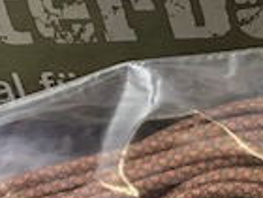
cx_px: 475
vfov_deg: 9.3
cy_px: 53
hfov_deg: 11.4
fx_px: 1216
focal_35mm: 160
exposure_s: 1/20
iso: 32
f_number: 1.8
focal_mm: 3.99
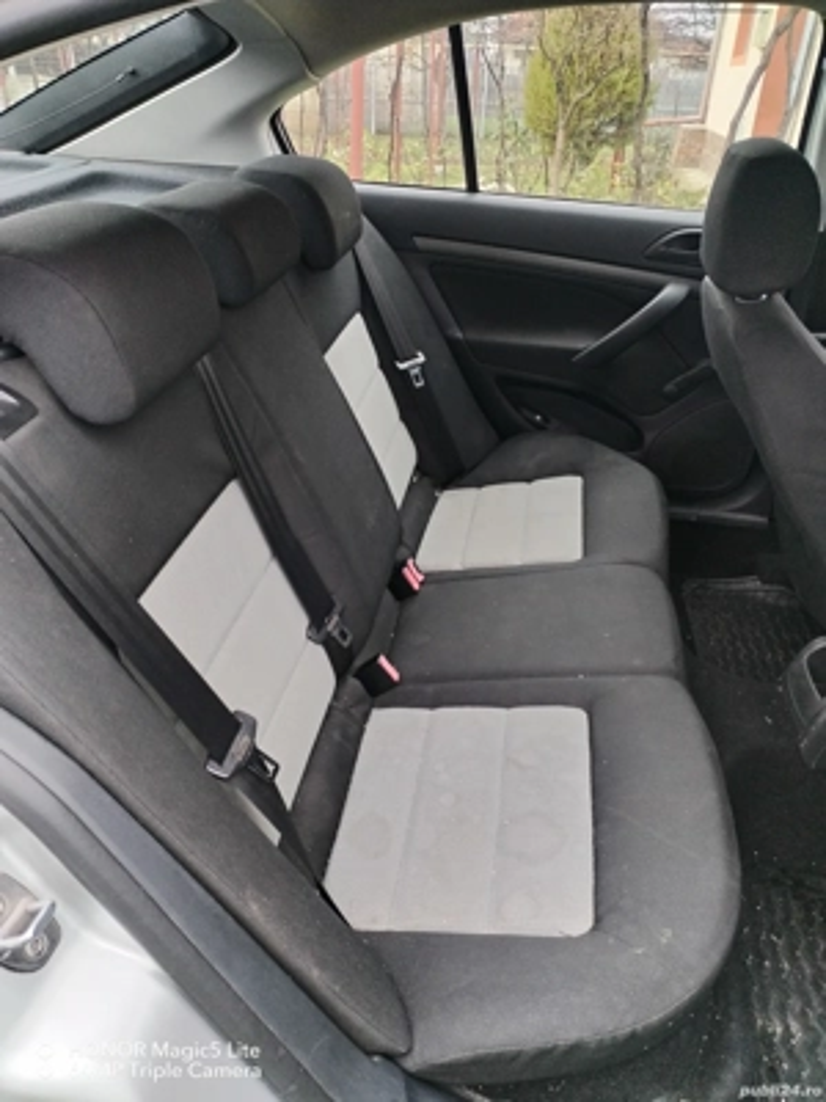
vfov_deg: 67.3
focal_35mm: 26
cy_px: 551
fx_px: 827
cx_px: 413
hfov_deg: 53.1
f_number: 1.8
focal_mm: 4.75
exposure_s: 1/60
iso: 228
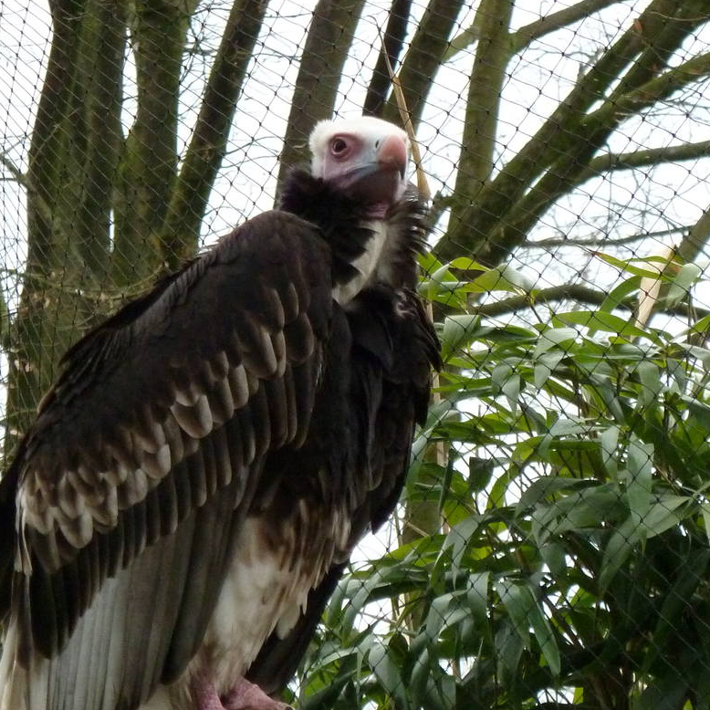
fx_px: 9491
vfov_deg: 4.3
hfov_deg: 4.3
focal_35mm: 409
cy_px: 353
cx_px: 383
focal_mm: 37
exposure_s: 1/320
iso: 500
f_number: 4.6
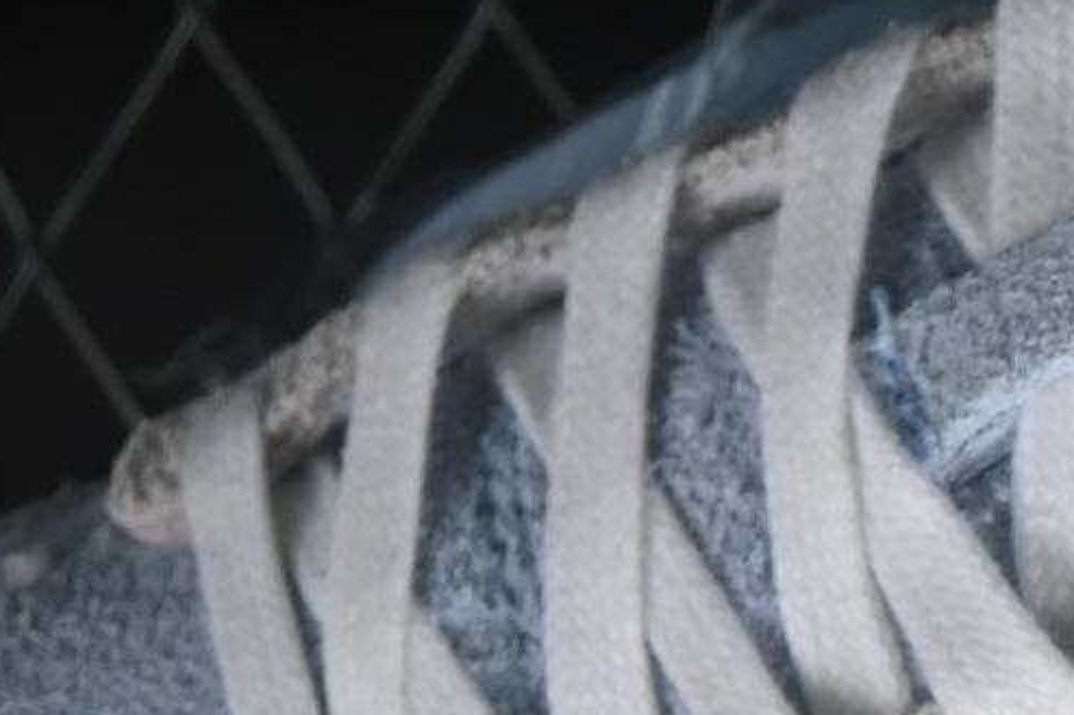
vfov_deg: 3.2
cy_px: 1539
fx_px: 12615
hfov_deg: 4.8
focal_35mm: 423
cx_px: 1570
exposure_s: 1/60
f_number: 7.1
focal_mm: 50
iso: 160
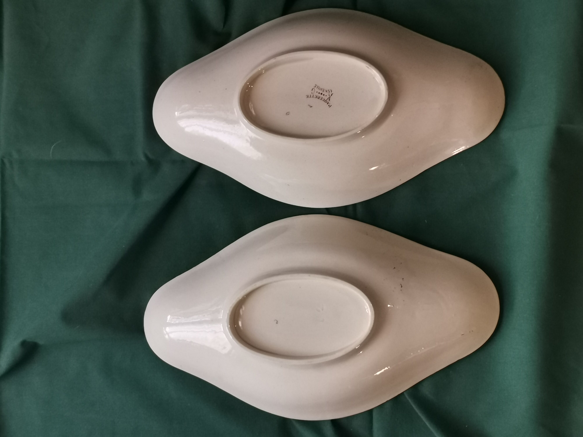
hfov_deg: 34.3
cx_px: 292
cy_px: 218
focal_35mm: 56
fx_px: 943
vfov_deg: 26.1
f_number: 1.8
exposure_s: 1/120
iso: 400
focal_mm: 4.75
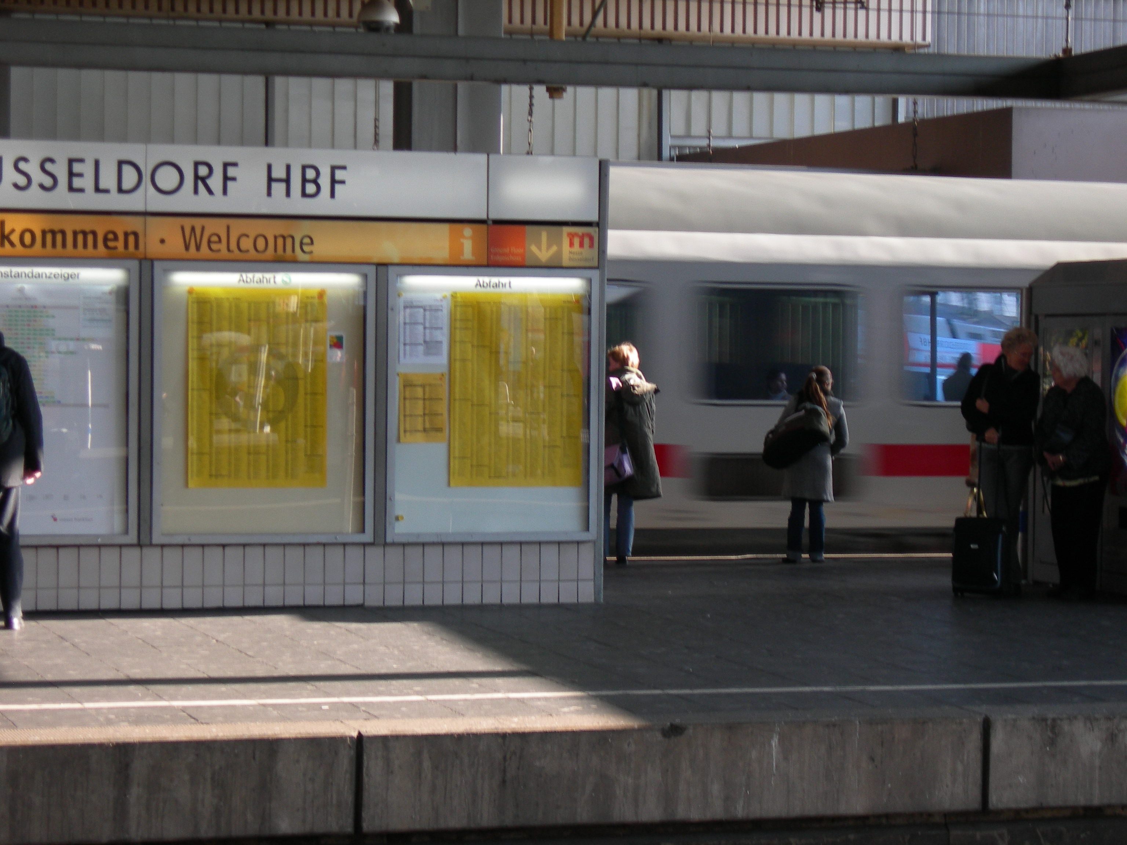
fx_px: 3353
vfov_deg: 14.4
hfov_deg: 19.1
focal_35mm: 103
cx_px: 564
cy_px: 422
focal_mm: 21.3
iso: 50
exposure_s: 1/45.7
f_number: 4.6
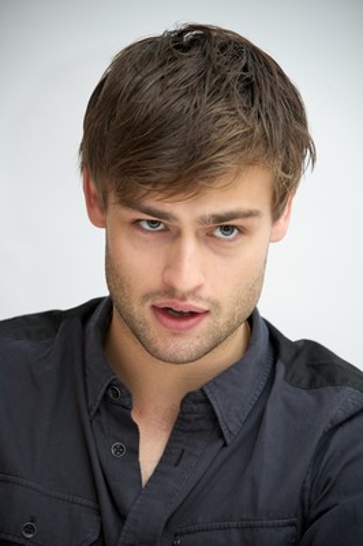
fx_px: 3182
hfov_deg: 6.5
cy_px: 273
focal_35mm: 210
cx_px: 182
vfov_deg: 9.8
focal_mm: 210
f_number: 5.6
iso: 800
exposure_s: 1/80
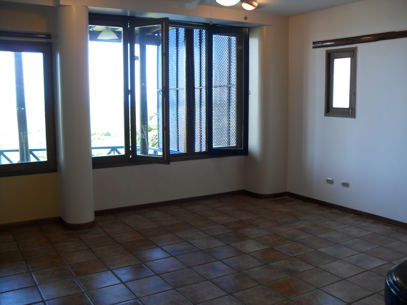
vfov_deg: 40.7
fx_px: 412
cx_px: 204
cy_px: 152
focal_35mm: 35
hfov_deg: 52.6
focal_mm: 6.3
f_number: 3
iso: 80
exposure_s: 1/60
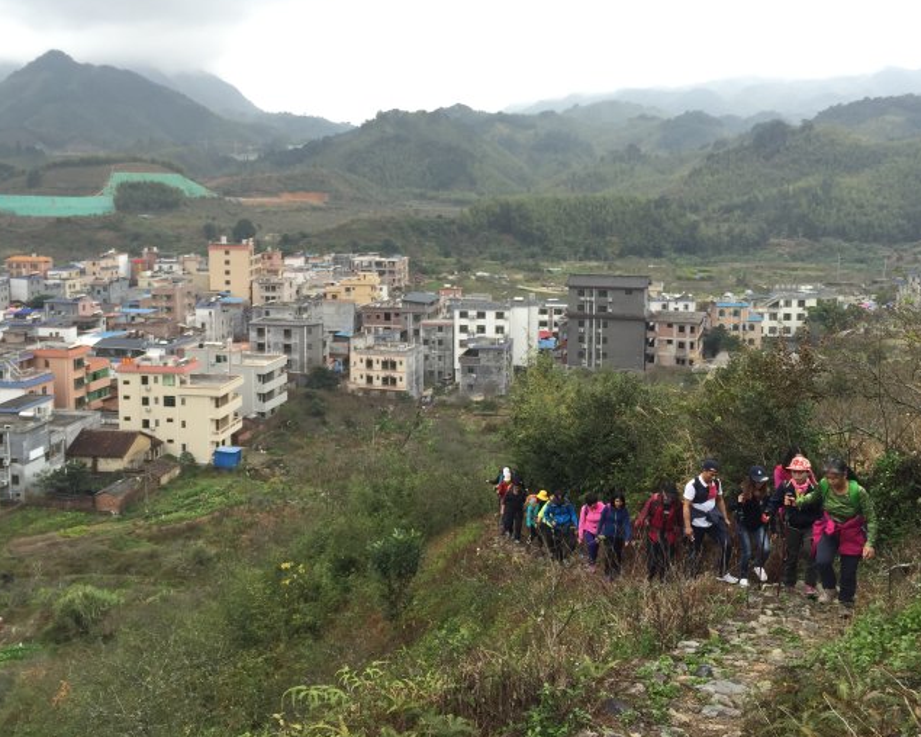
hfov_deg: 47.9
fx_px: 1036
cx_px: 420
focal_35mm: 38
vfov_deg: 38.9
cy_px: 280
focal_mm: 4.15
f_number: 2.2
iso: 32
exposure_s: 1/187
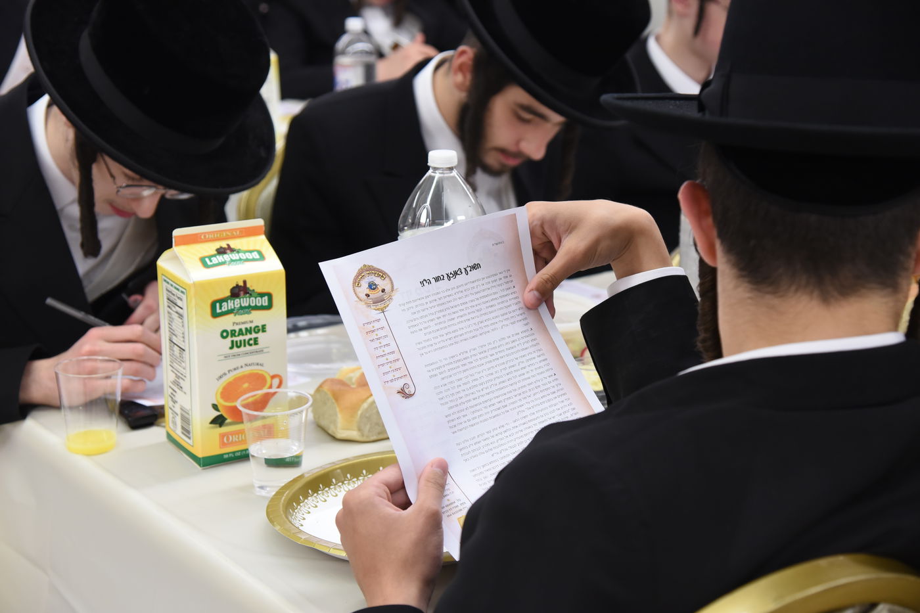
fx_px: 1686
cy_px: 306
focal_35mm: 66
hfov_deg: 30.5
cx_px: 460
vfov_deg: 20.6
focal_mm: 66
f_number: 5
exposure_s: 1/200
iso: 2000
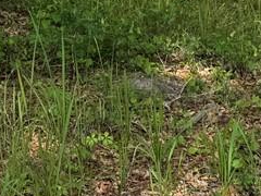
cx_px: 199
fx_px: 1206
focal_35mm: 160
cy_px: -69
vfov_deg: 9.1
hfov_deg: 12.3
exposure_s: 1/1094
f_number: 1.78
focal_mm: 6.76
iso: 80
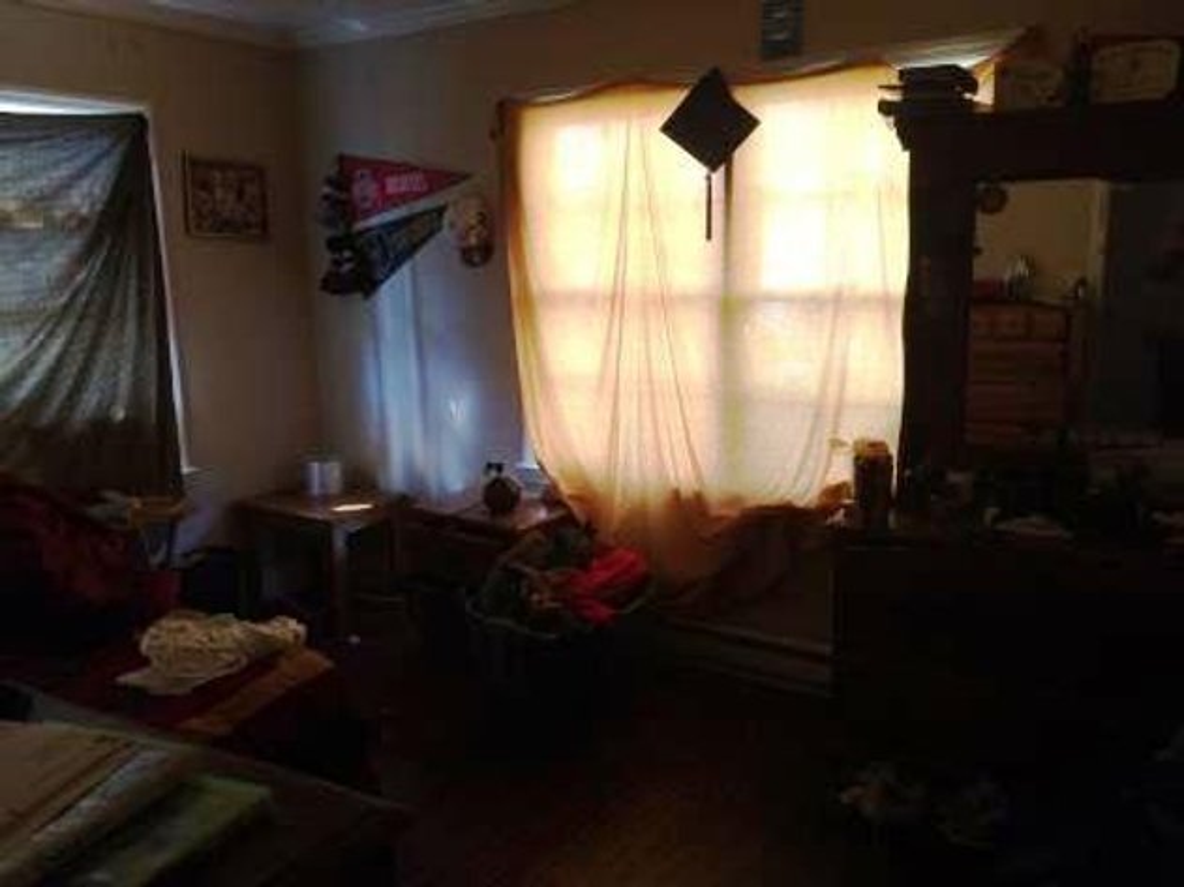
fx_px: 992
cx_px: 592
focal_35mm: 29
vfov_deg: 48.2
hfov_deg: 61.7
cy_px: 444
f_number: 2.2
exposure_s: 1/30
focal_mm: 4.15
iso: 160
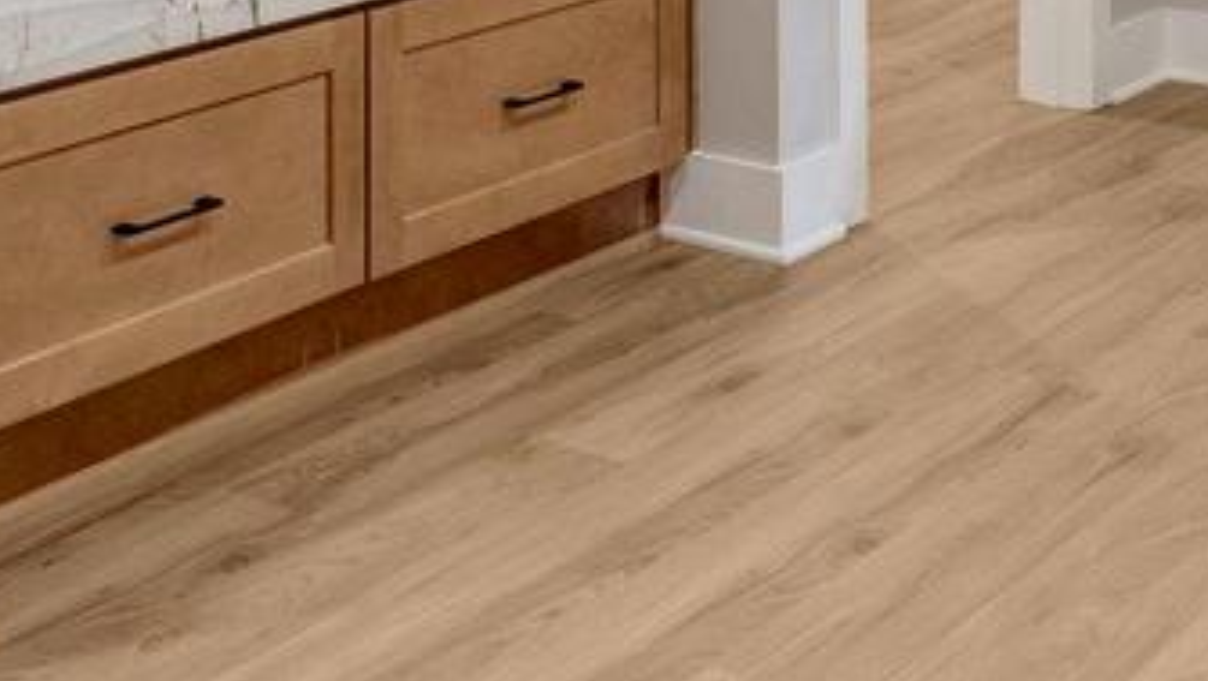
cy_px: -497
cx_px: 537
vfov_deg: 14.9
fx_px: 2308
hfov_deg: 29.3
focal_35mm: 72
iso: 1250
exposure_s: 1/20
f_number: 8
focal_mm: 16
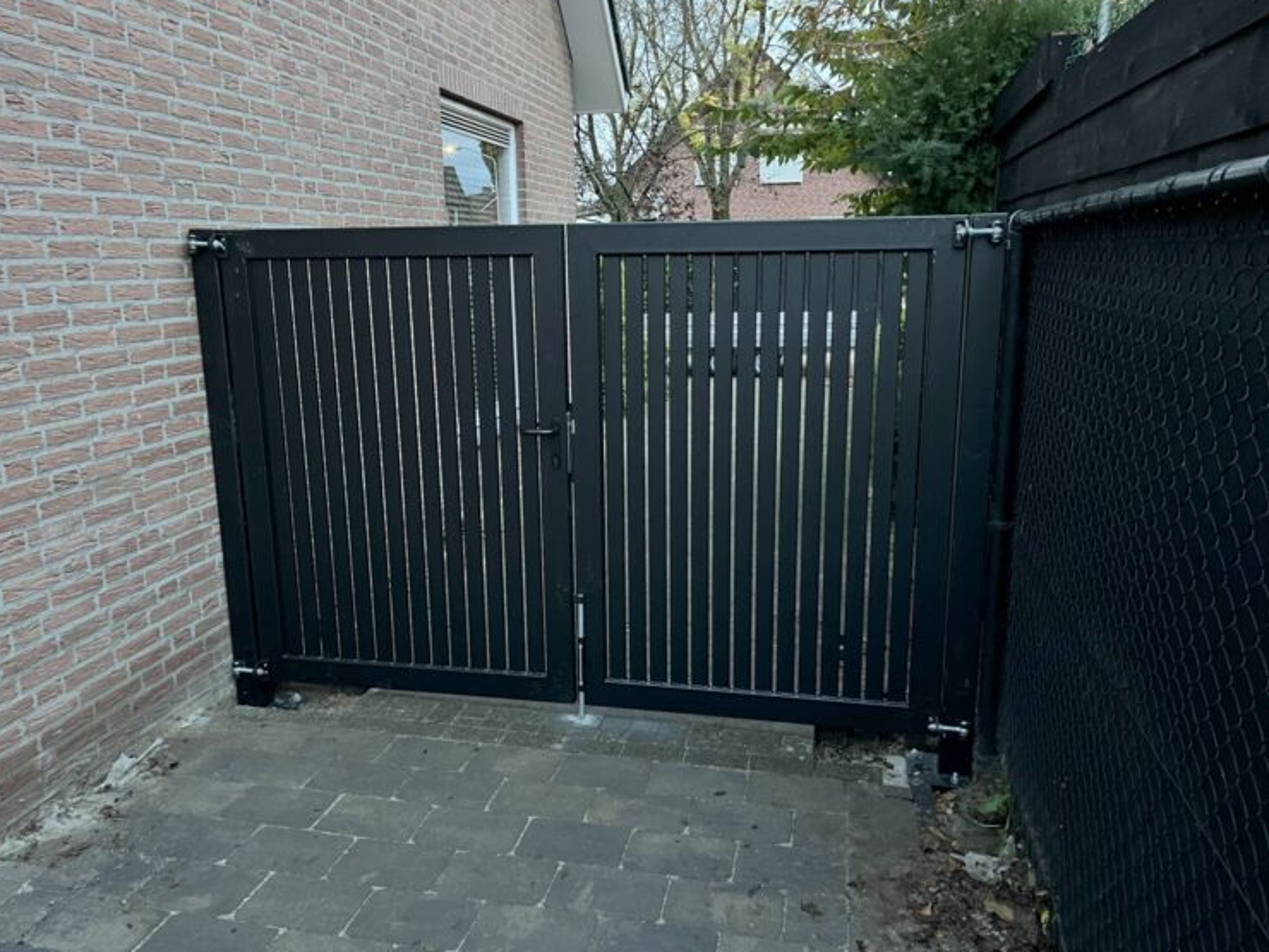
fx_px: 990
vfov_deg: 51.4
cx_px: 634
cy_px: 470
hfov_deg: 65.3
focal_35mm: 27
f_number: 1.6
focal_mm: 5.1
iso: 1000
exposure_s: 1/30
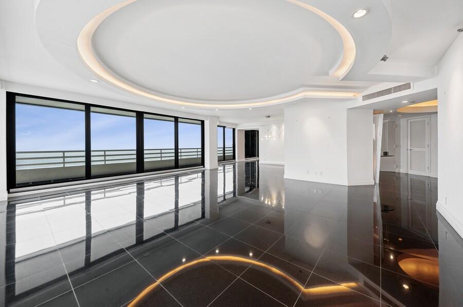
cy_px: 154
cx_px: 232
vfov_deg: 85.3
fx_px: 167
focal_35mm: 13
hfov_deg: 108.4
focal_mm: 13
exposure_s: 1/8
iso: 100
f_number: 8
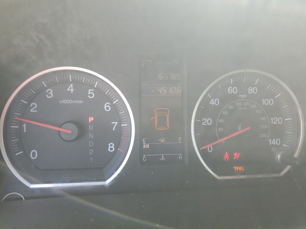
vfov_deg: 53.1
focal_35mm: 26
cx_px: 153
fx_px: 230
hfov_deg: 67.3
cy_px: 114
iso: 50
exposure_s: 1/152
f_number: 1.5
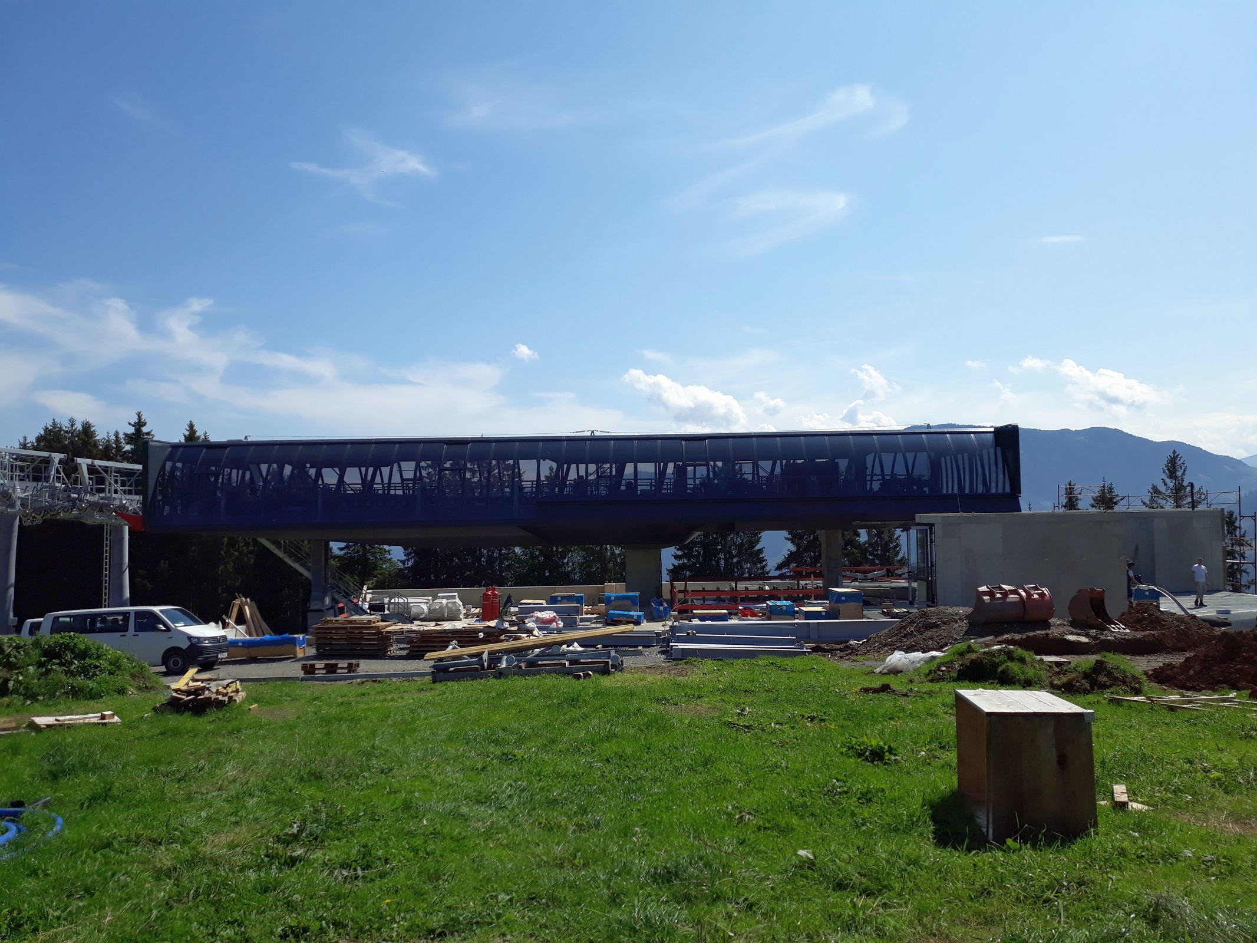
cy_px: 472
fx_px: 980
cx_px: 628
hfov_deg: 65.3
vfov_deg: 51.4
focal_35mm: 27
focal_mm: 3.71
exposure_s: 1/2725
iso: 40
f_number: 1.7
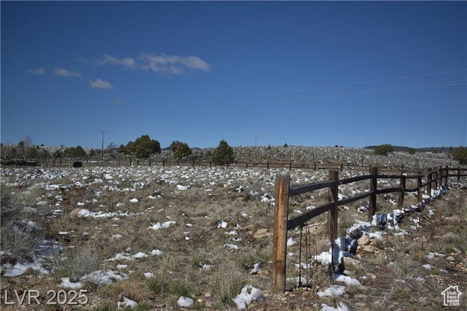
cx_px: 234
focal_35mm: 36
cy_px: 156
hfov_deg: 53.1
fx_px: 467
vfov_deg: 36.9
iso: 100
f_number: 4
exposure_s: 1/2500
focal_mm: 24
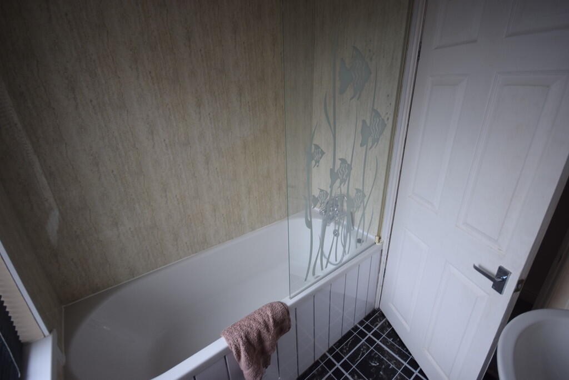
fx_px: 237
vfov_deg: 77.3
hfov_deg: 100.4
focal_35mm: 15
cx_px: 284
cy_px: 190
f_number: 4
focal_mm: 10
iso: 560
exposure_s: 1/60
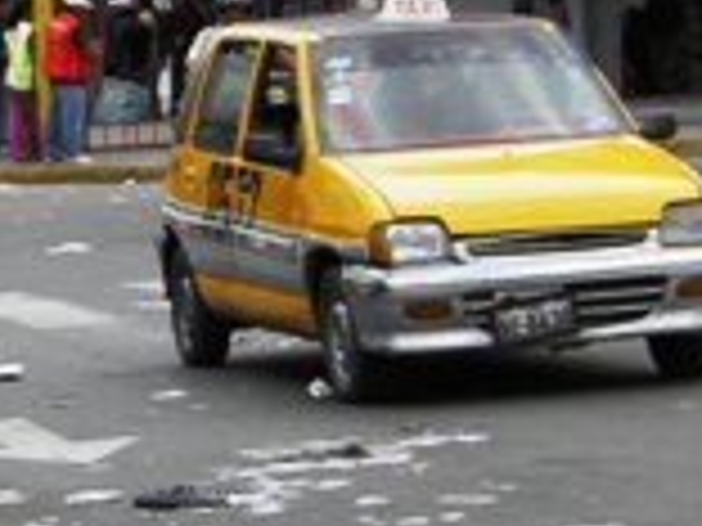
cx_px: 140
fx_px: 4908
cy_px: 342
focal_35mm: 242
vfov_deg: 6.1
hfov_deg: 8.2
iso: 50
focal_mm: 15.2
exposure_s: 1/160
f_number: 5.6
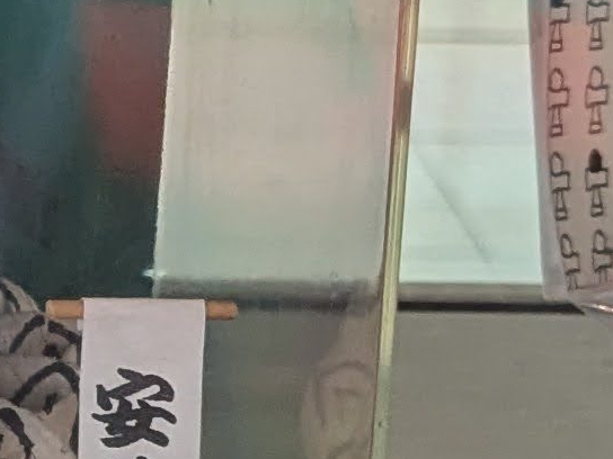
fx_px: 3542
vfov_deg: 7.4
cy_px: 87
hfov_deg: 9.3
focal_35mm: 200
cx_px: -608
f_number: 1.73
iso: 69
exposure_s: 1/120
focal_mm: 4.38
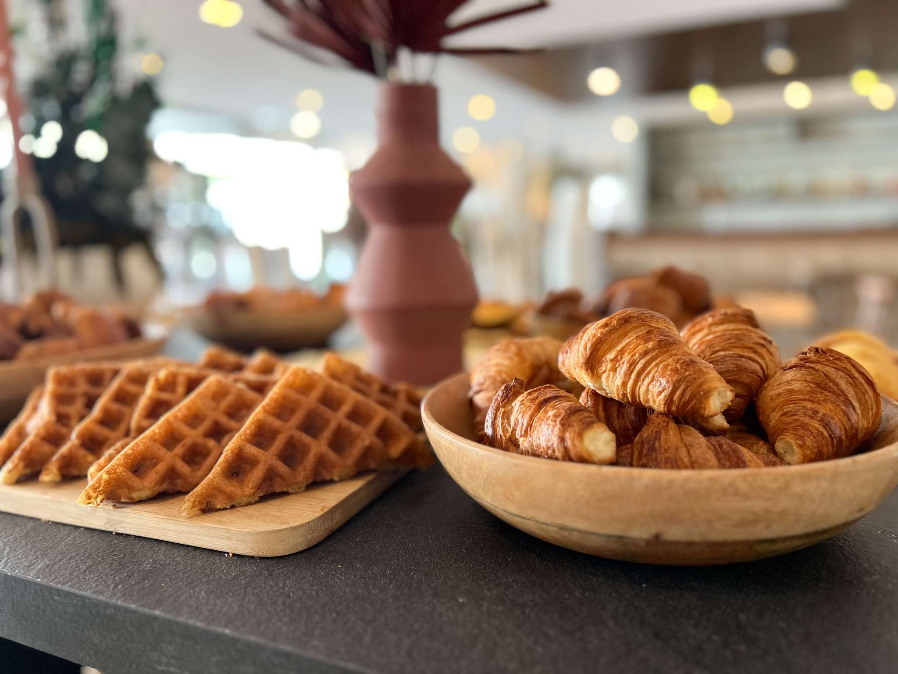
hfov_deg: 67.3
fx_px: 674
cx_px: 449
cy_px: 337
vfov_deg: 53.1
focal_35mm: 26
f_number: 1.5
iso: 200
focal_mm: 5.7
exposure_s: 1/50
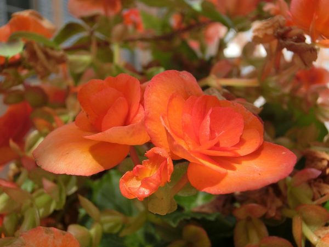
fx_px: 361
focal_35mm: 38
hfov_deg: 49.0
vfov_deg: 37.7
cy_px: 124
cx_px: 164
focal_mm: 6.67
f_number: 3.9
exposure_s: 1/320
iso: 80
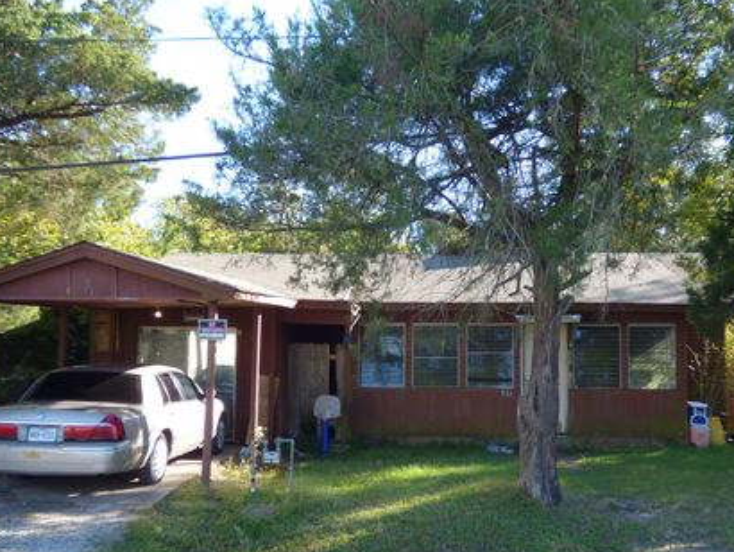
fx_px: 827
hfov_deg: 47.8
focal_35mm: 39
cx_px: 399
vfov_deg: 36.8
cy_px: 306
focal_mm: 5.78
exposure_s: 1/160
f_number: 3.4
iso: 100
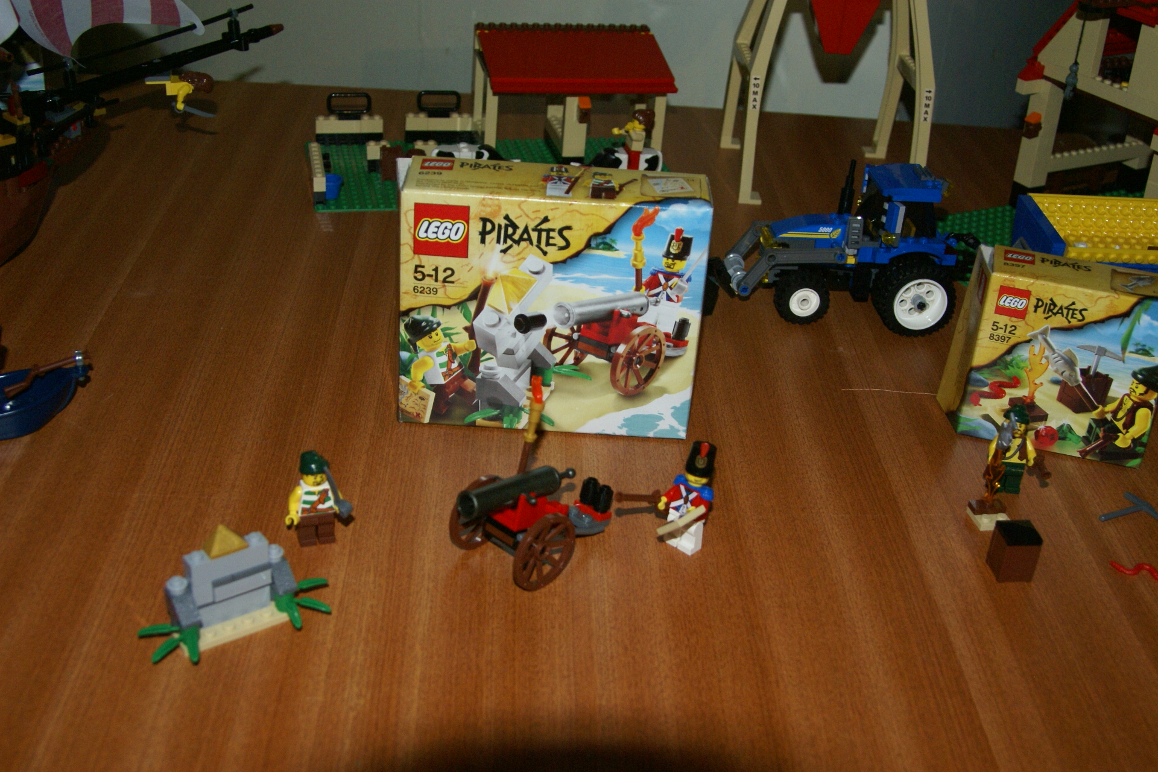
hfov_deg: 46.4
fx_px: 1351
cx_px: 579
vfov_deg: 31.9
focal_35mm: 42
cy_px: 386
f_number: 5.6
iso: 400
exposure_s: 1/60
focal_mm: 28
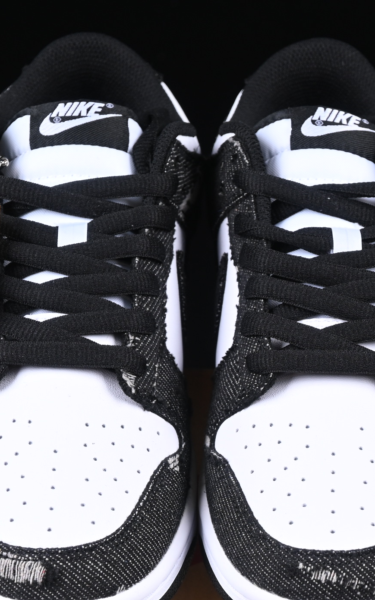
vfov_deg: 13.7
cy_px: 393
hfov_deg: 8.6
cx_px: 192
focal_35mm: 153
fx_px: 2503
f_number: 6.3
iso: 160
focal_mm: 50
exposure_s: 1/80
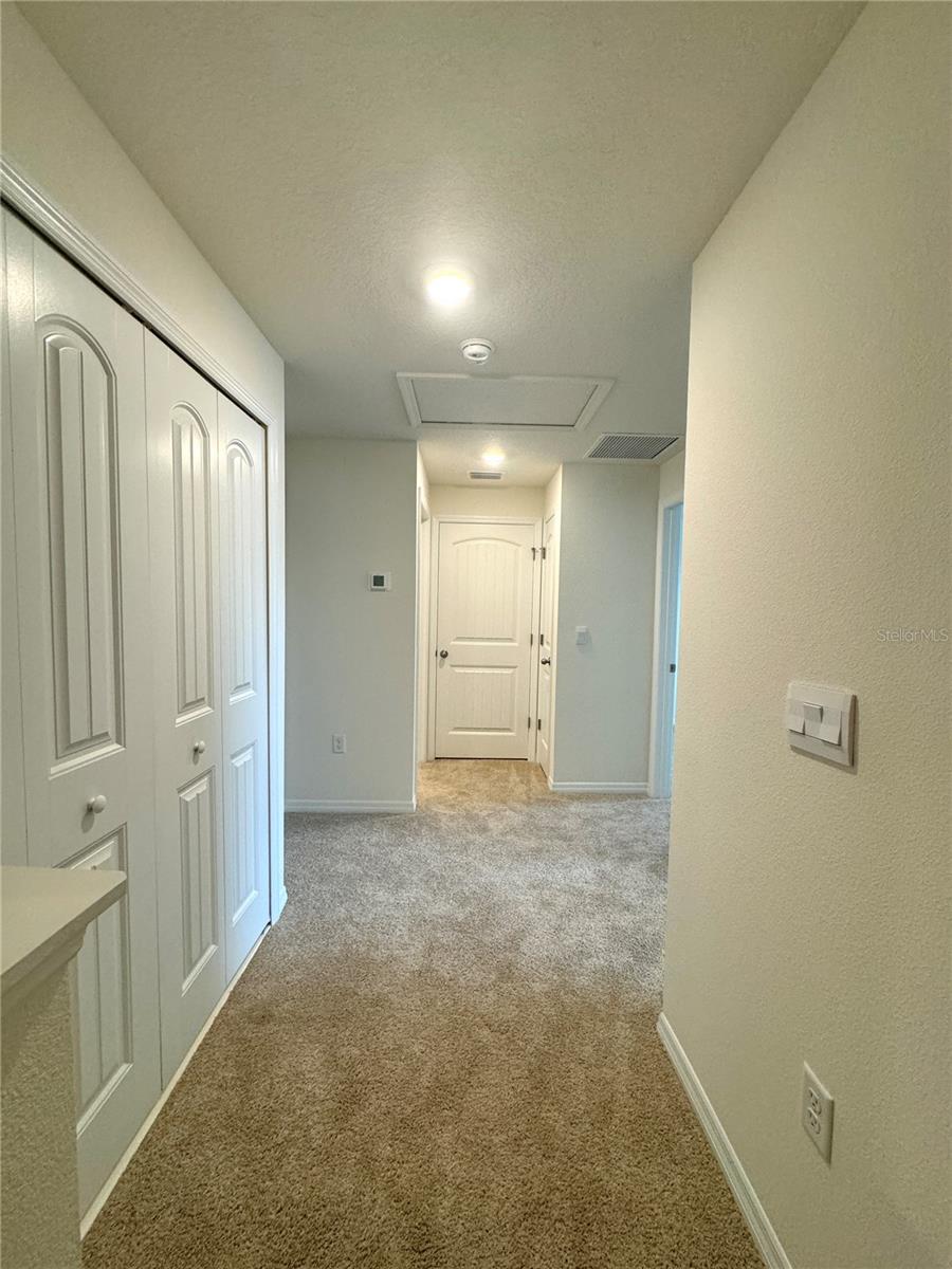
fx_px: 513
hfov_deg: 85.7
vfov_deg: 102.1
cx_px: 476
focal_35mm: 14
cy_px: 634
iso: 200
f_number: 2.2
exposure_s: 1/120
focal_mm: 2.22
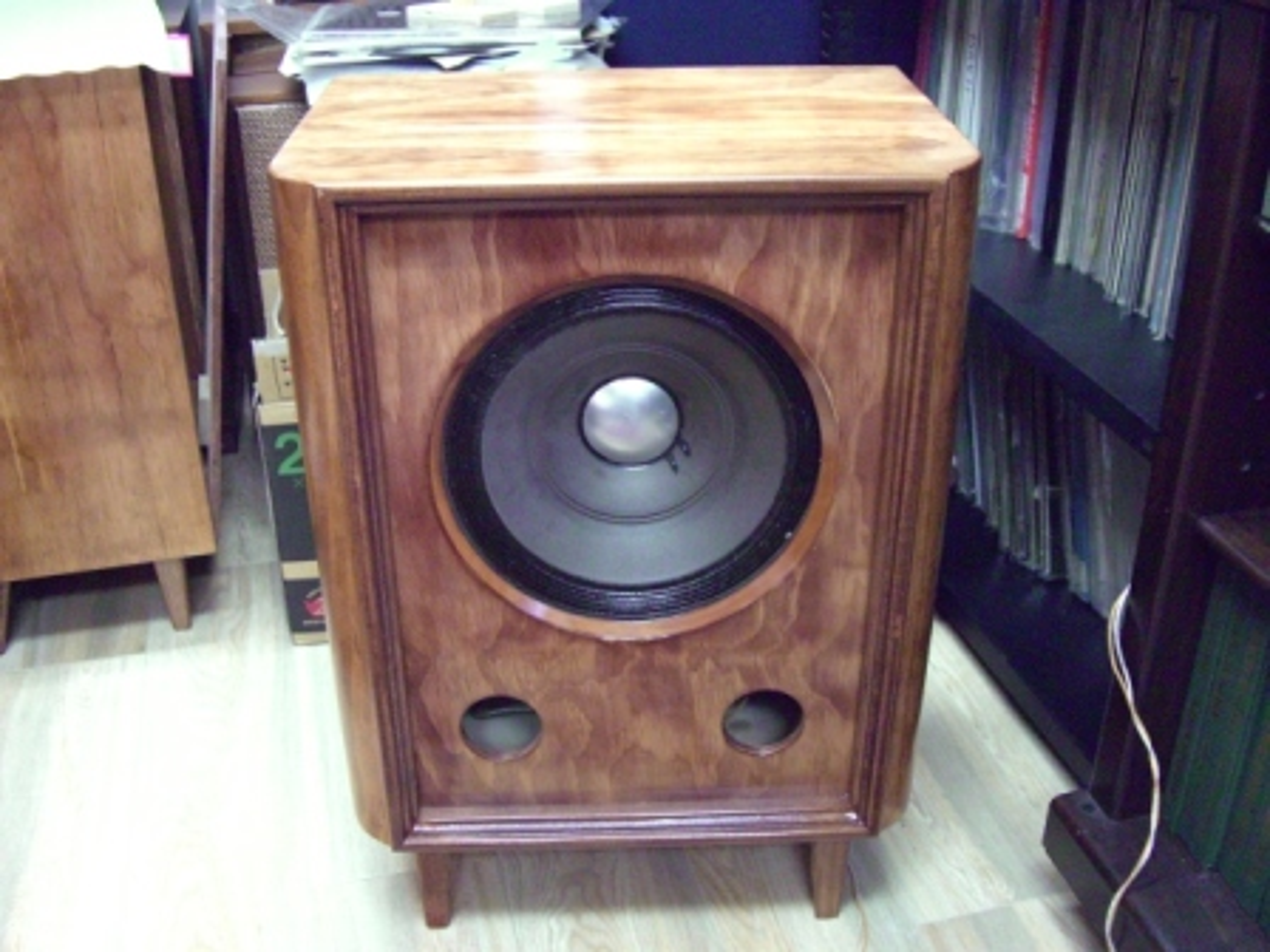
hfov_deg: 49.0
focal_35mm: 38
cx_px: 635
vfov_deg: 37.7
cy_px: 476
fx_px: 1394
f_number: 2.8
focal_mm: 7.9
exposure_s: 1/50
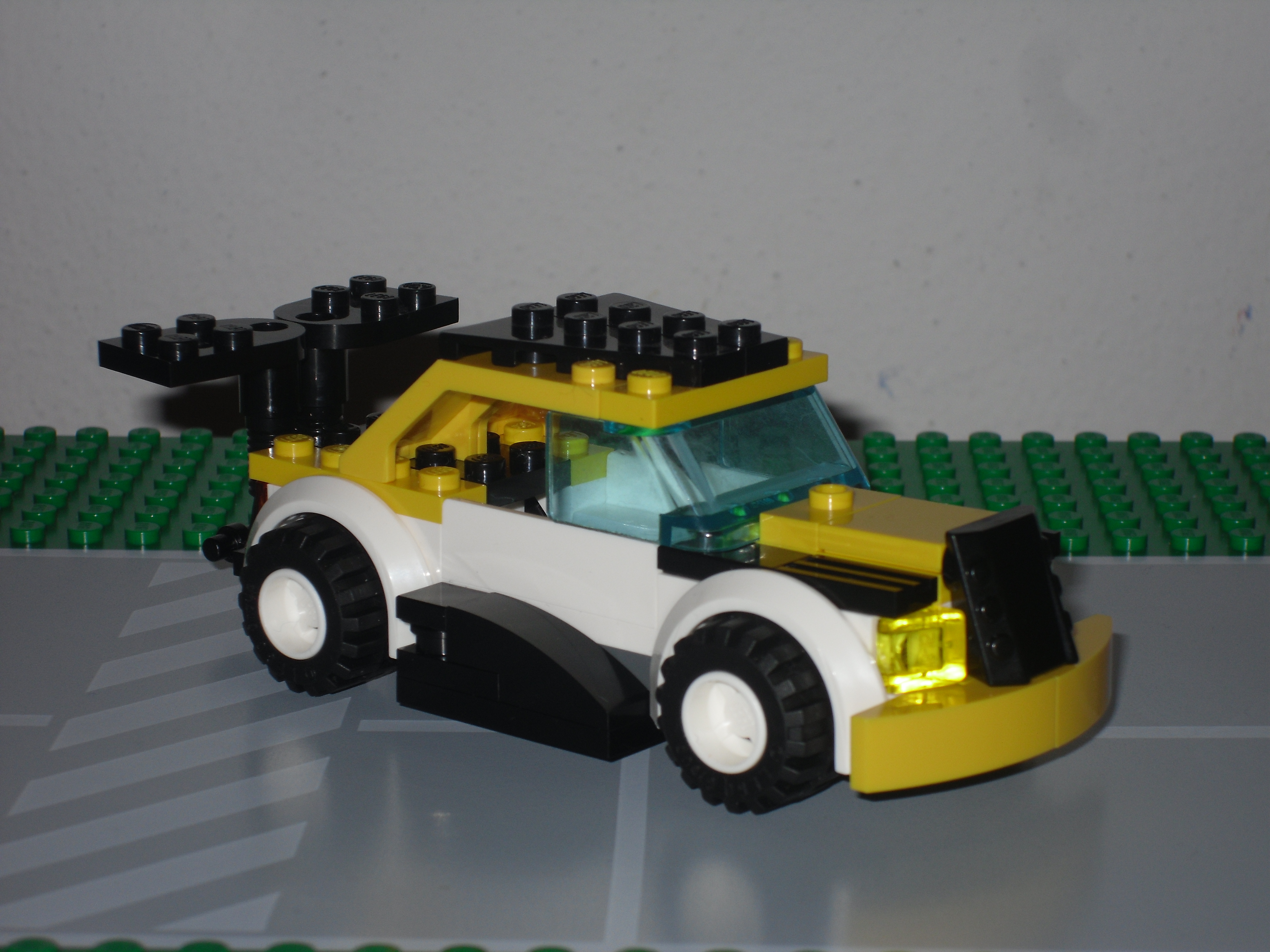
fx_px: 3302
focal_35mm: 90
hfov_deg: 21.8
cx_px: 635
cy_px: 476
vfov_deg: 16.4
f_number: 13.4
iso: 80
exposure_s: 1/60
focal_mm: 17.1
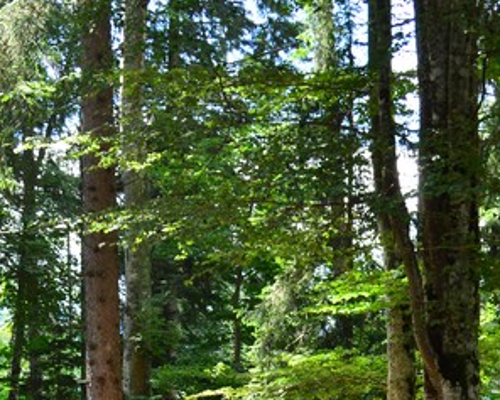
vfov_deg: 13.8
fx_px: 1584
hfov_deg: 17.9
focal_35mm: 107
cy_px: 543
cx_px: 198
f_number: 5
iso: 400
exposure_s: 1/250
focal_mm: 22
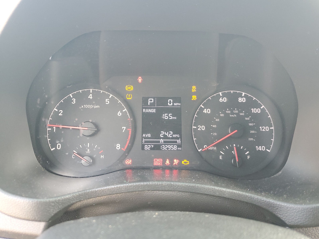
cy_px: 120
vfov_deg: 53.1
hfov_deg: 67.3
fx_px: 240
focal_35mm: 26
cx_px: 160
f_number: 1.5
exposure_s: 1/60.2
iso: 185
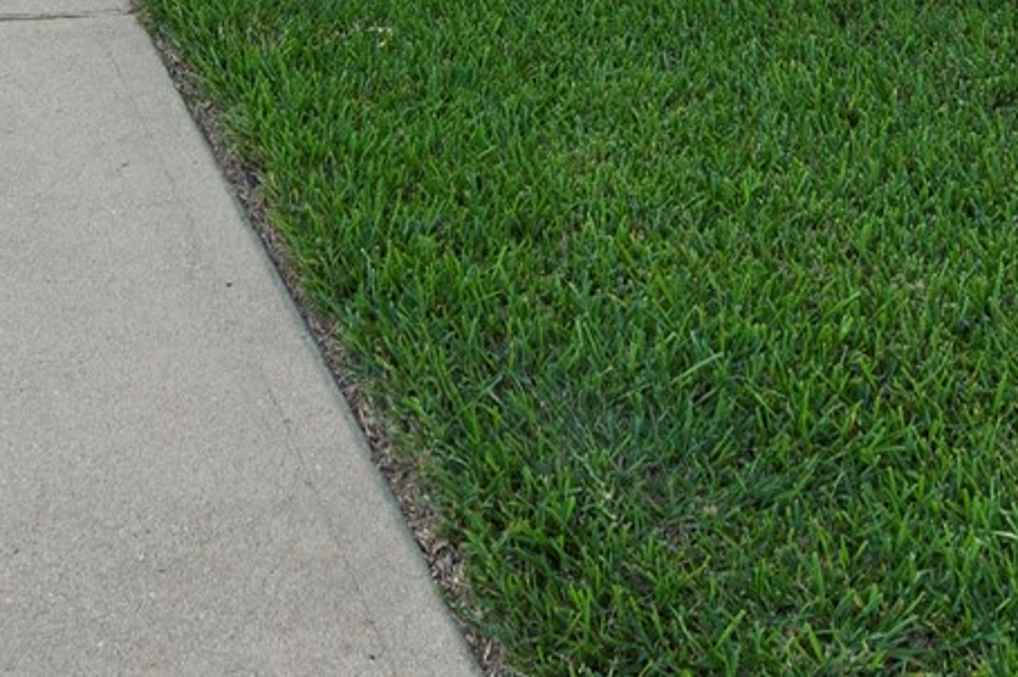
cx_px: -16
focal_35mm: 67
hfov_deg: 28.2
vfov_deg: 17.1
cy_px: -493
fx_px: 1893
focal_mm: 14
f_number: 8
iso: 100
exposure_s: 1/80
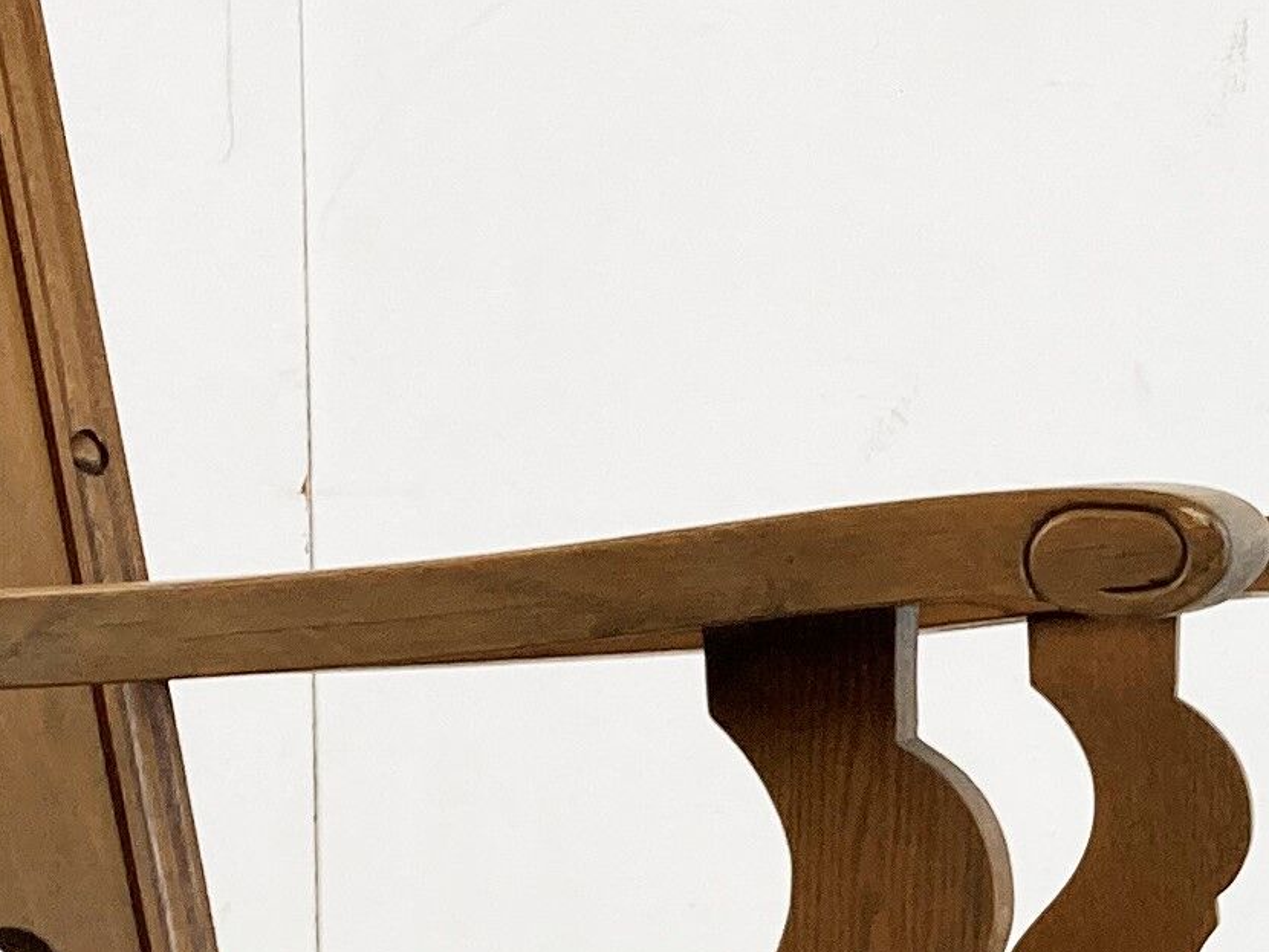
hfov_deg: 13.8
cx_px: 1760
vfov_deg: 10.8
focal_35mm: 136
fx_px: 4987
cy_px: 1082
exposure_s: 1/100
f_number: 1.8
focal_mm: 3.99
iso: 50
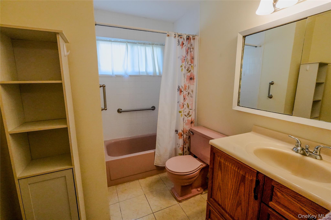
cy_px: 110
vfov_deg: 70.4
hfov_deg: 93.3
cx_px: 166
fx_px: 156
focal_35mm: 17
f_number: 8
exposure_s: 1/200
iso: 3200
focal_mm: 11.5
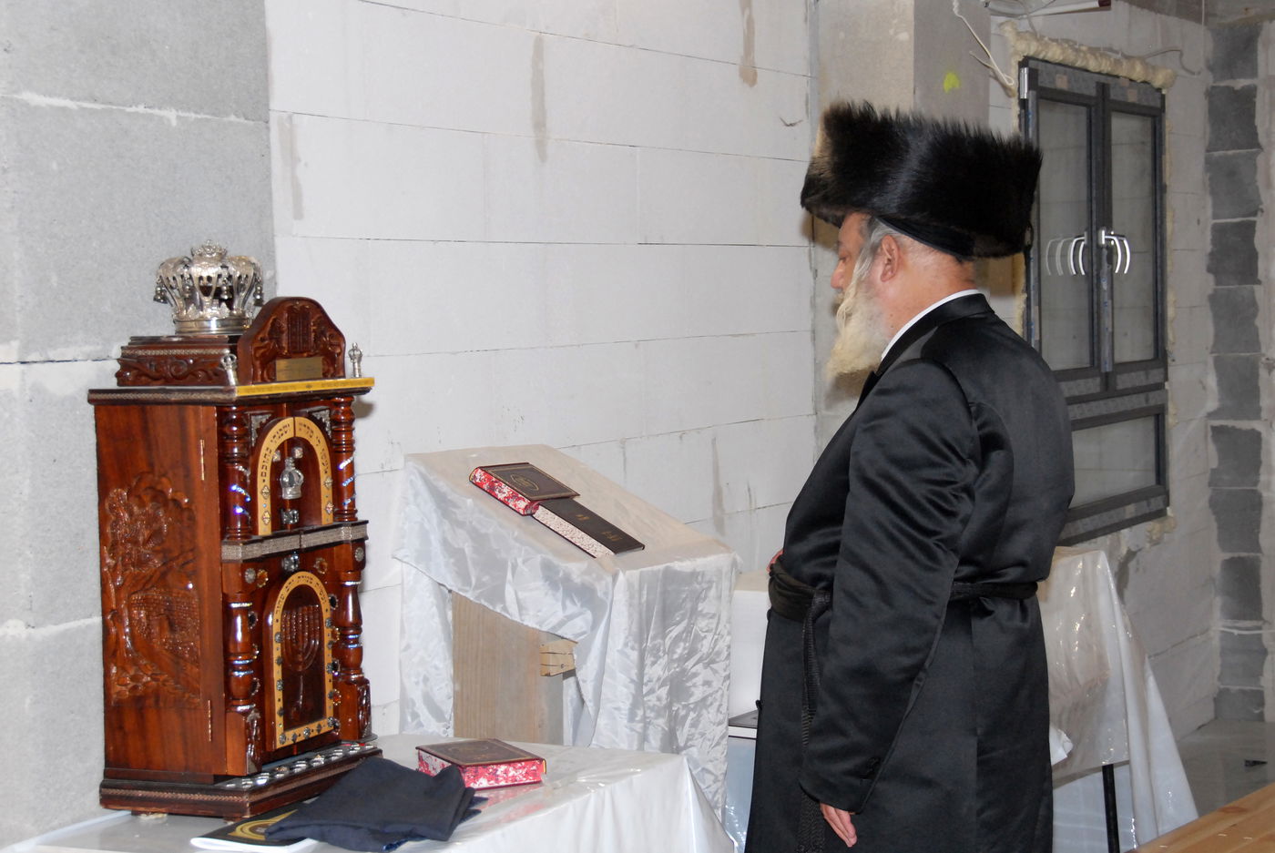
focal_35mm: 63
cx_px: 638
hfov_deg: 31.9
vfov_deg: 21.6
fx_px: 2234
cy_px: 426
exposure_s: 1/60
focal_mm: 42
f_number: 7.1
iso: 800
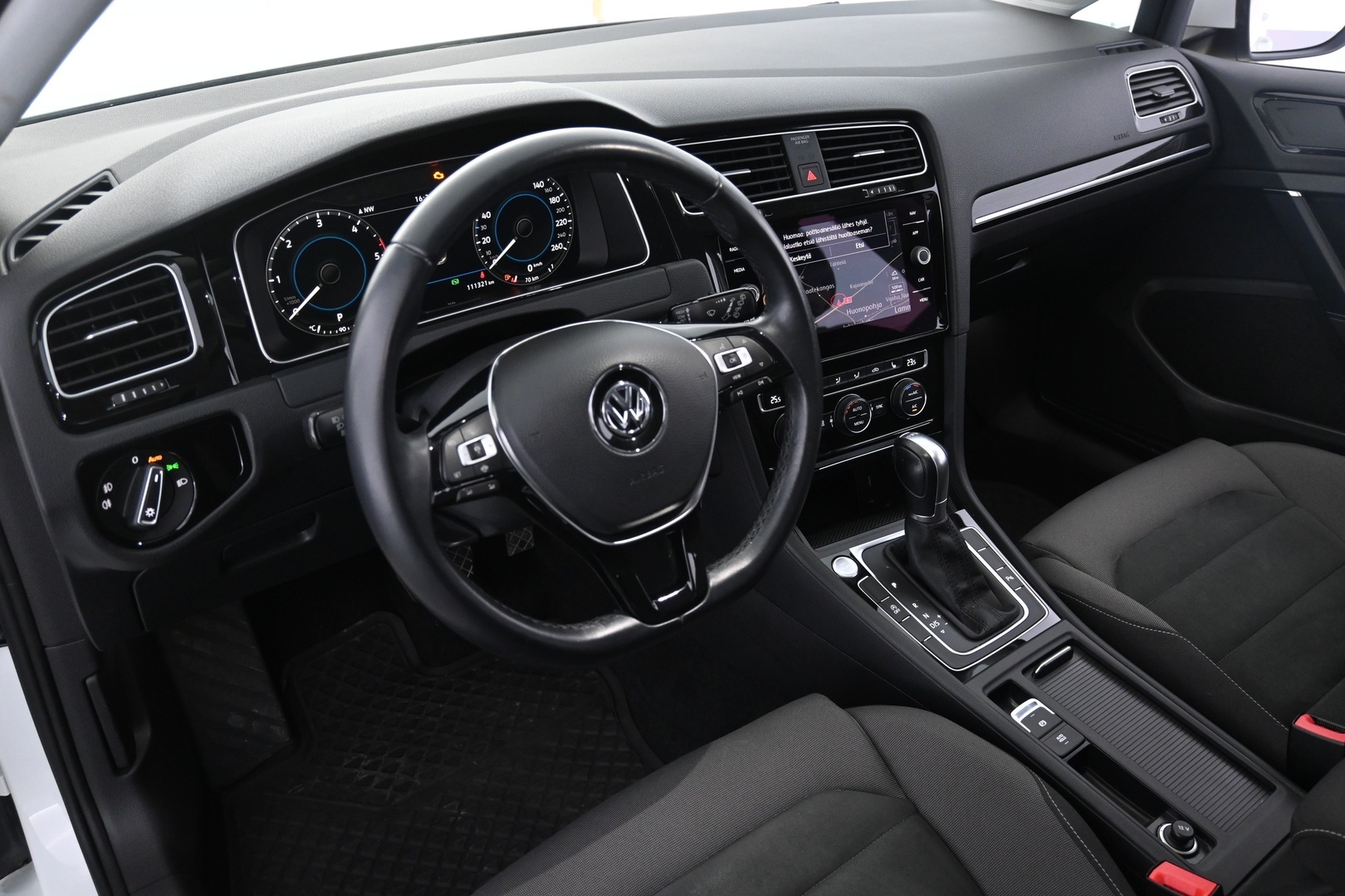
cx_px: 672
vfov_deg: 44.6
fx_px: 1093
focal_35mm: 29
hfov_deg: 63.2
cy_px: 448
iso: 1800
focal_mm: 19.5
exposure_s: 1/30
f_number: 3.8
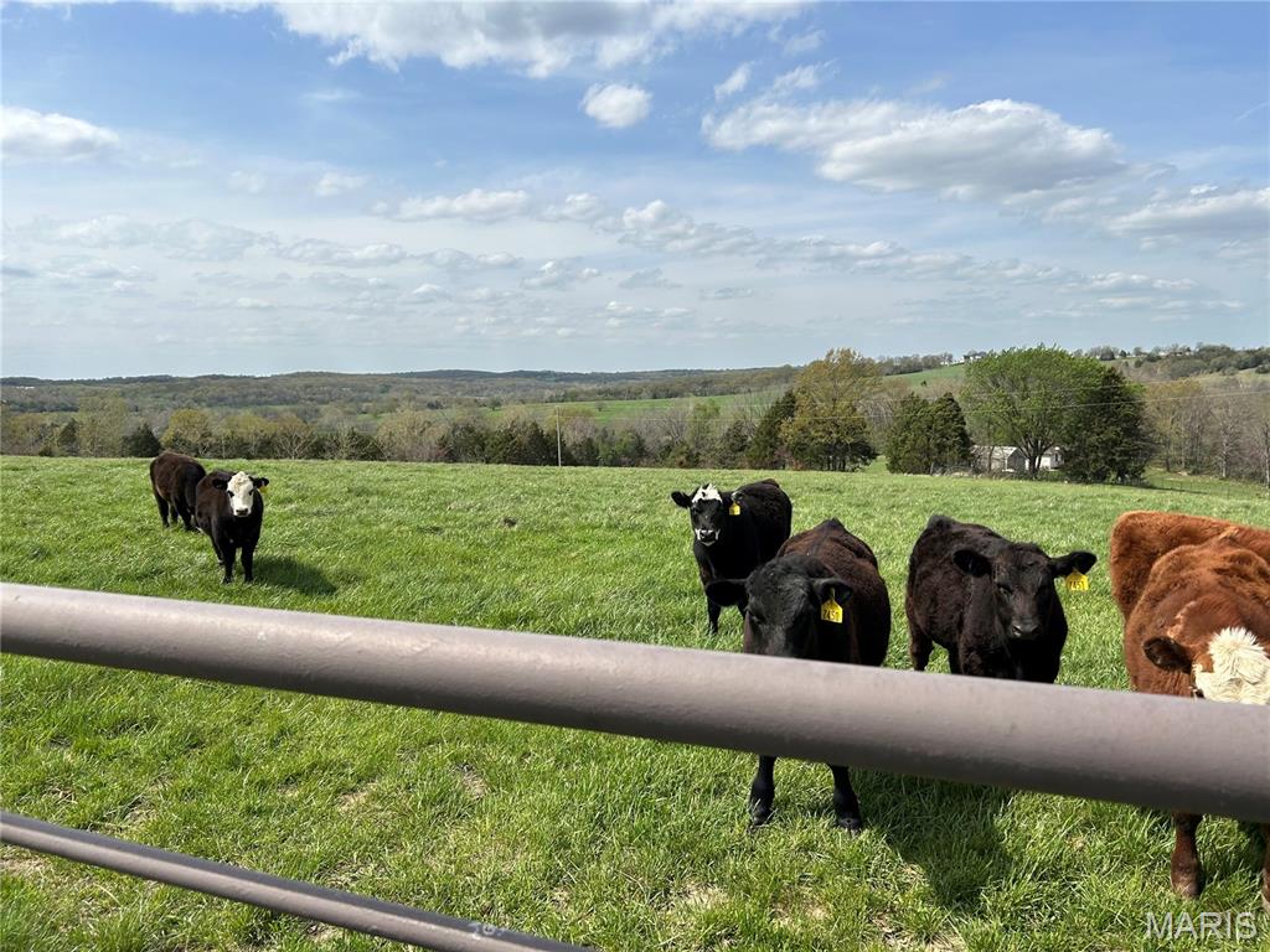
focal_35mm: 26
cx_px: 635
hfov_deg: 67.3
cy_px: 476
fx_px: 954
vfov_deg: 53.1
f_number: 1.5
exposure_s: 1/5076
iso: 50
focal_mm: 5.7
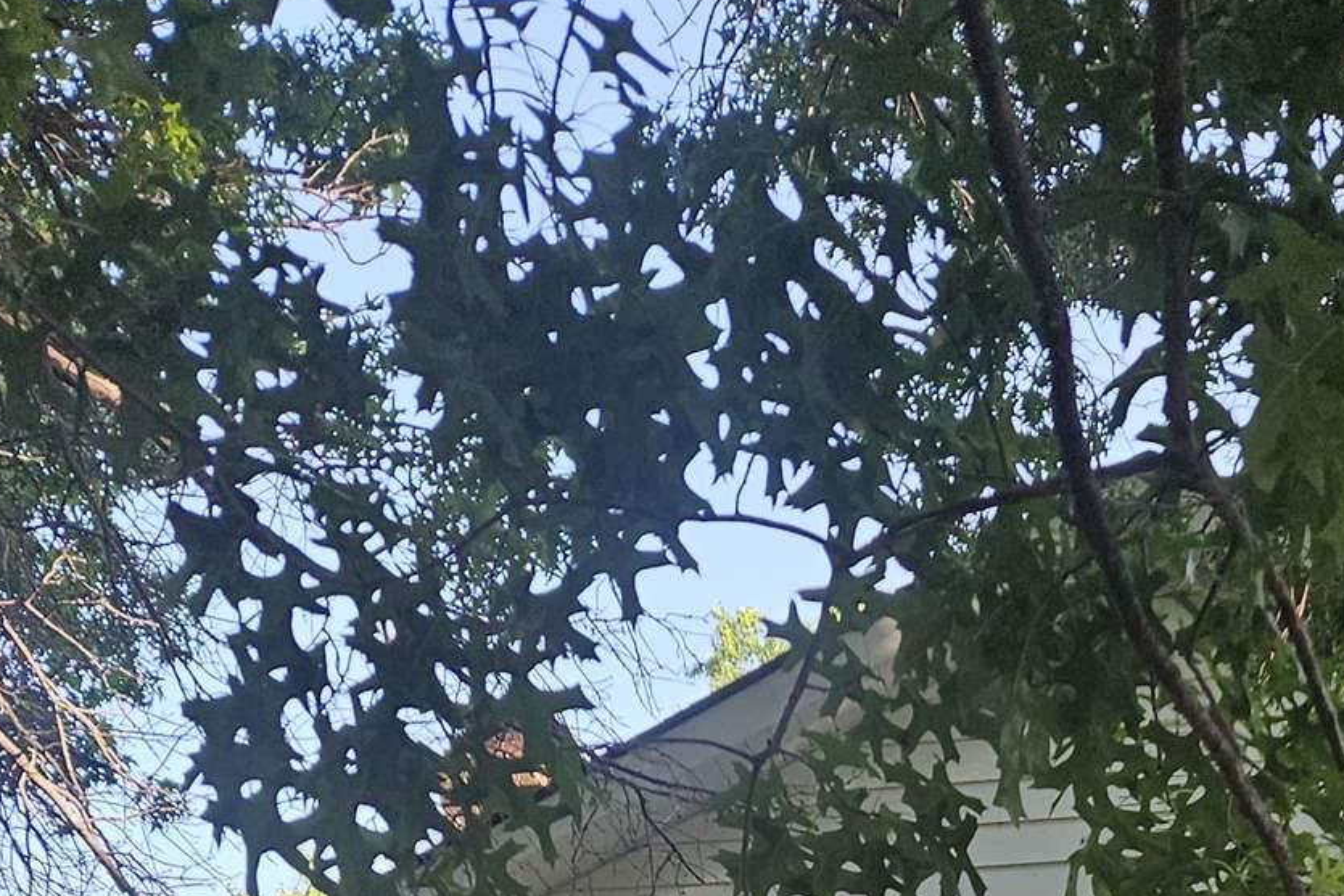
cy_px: 1739
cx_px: 1107
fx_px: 2464
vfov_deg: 16.3
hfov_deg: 29.7
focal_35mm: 66
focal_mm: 5.4
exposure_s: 1/202
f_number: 1.8
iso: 25
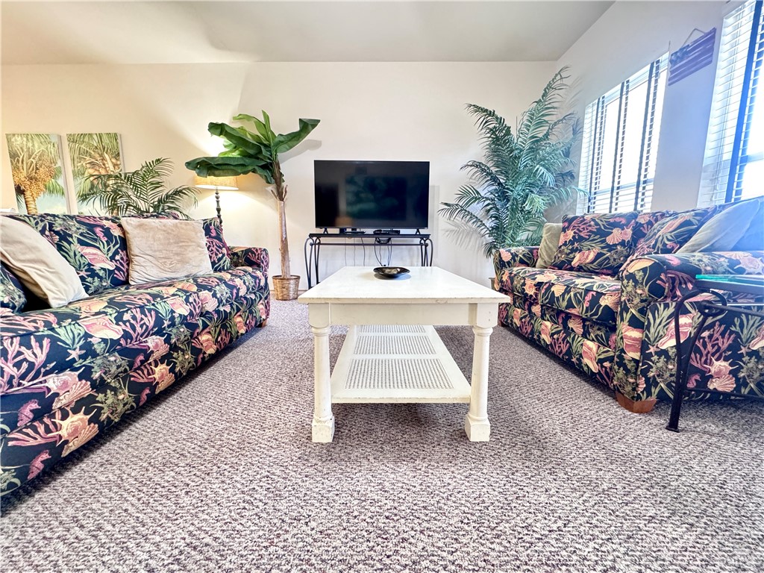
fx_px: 309
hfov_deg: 102.1
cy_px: 286
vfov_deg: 85.7
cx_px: 382
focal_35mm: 14
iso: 800
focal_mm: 2.22
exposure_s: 1/60
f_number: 2.2
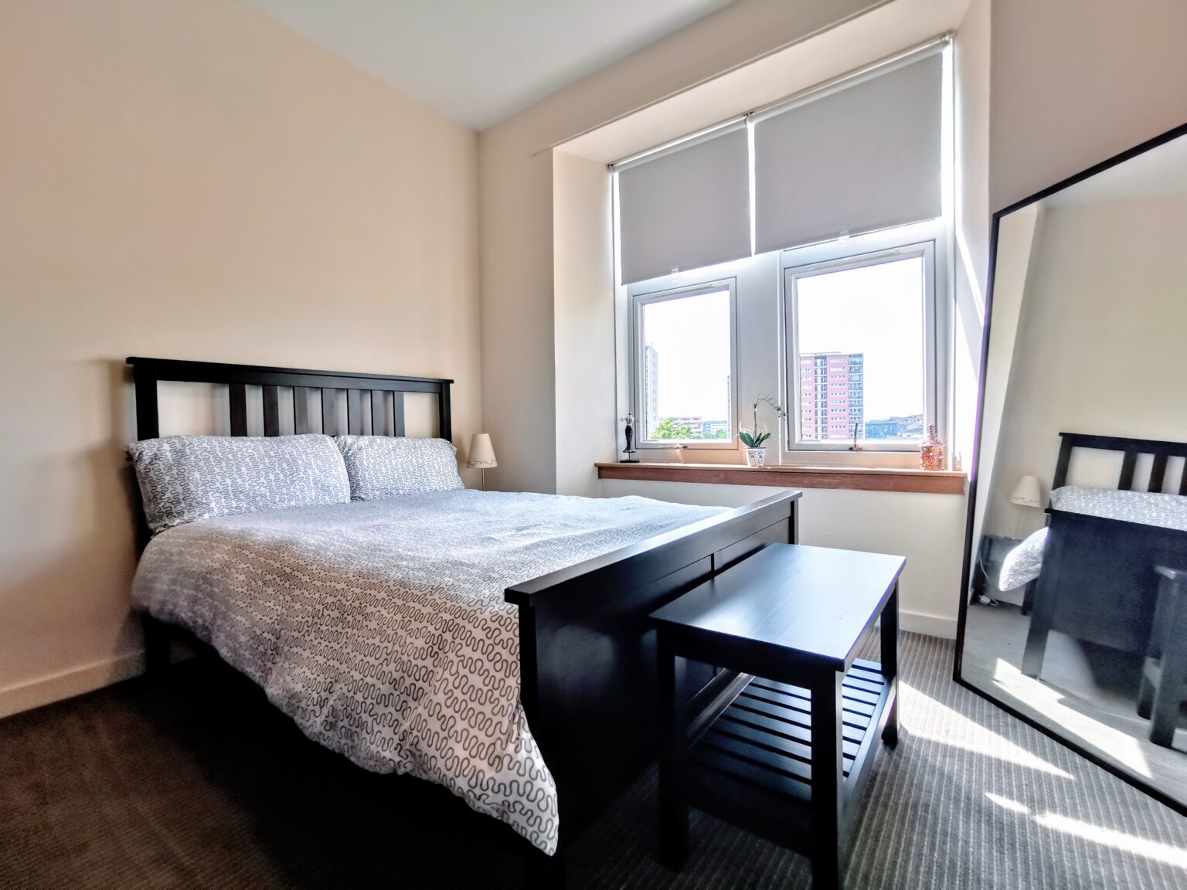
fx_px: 549
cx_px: 594
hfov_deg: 94.5
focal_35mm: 16
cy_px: 445
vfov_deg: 78.1
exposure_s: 1/117
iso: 50
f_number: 2.2
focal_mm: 2.35
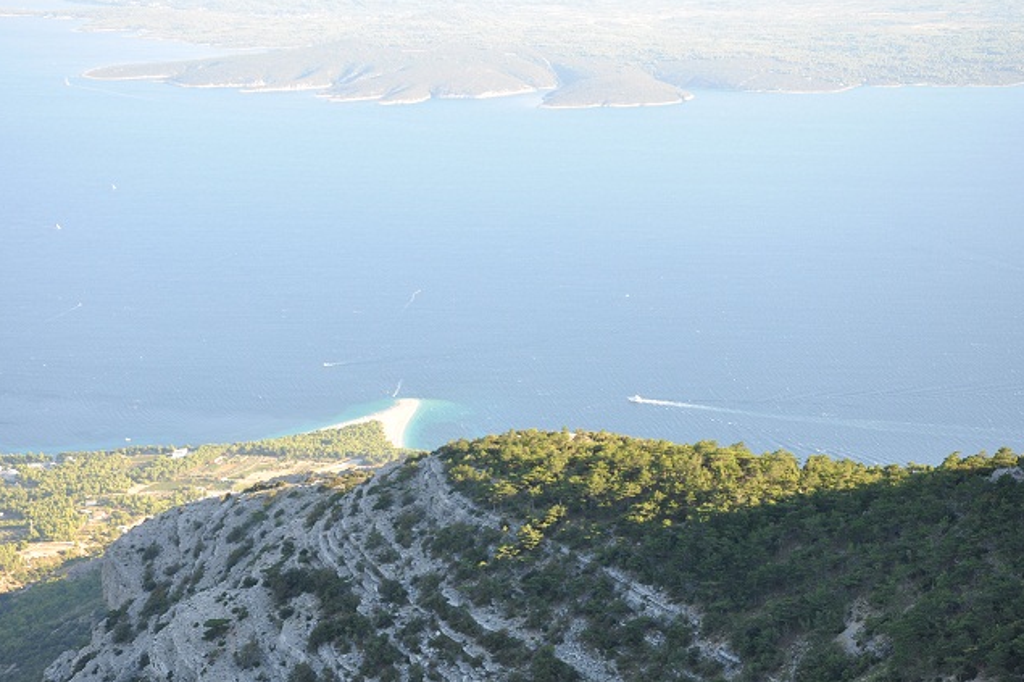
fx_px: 2161
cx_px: 511
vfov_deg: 17.9
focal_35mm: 76
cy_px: 342
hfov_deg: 26.7
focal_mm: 50
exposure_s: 1/60
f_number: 8
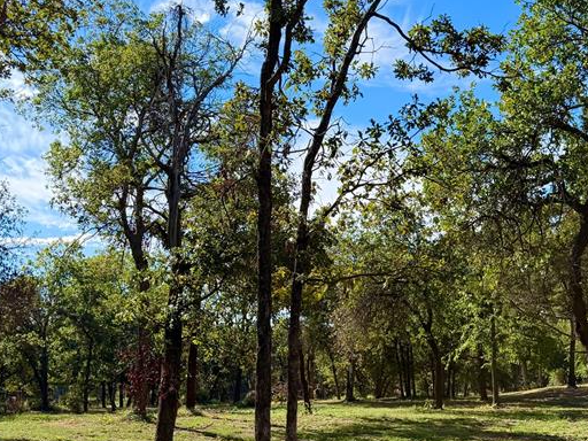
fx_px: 815
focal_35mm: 48
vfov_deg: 29.5
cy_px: 363
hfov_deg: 39.2
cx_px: 389
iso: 100
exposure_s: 1/2370
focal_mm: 6.76
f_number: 1.78
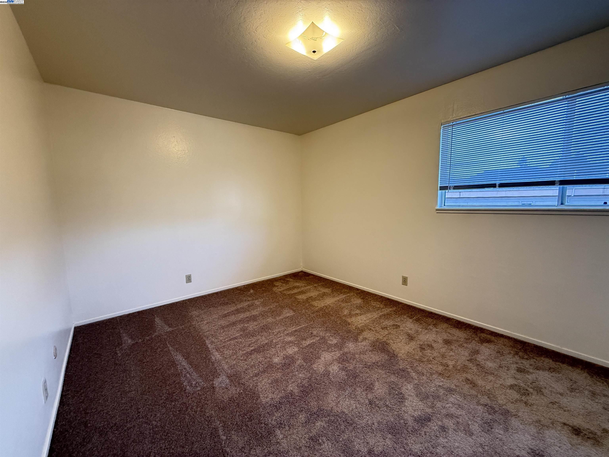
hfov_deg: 102.1
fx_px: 246
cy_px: 228
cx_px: 304
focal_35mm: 14
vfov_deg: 85.7
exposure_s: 1/60
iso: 400
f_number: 2.2
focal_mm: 2.22
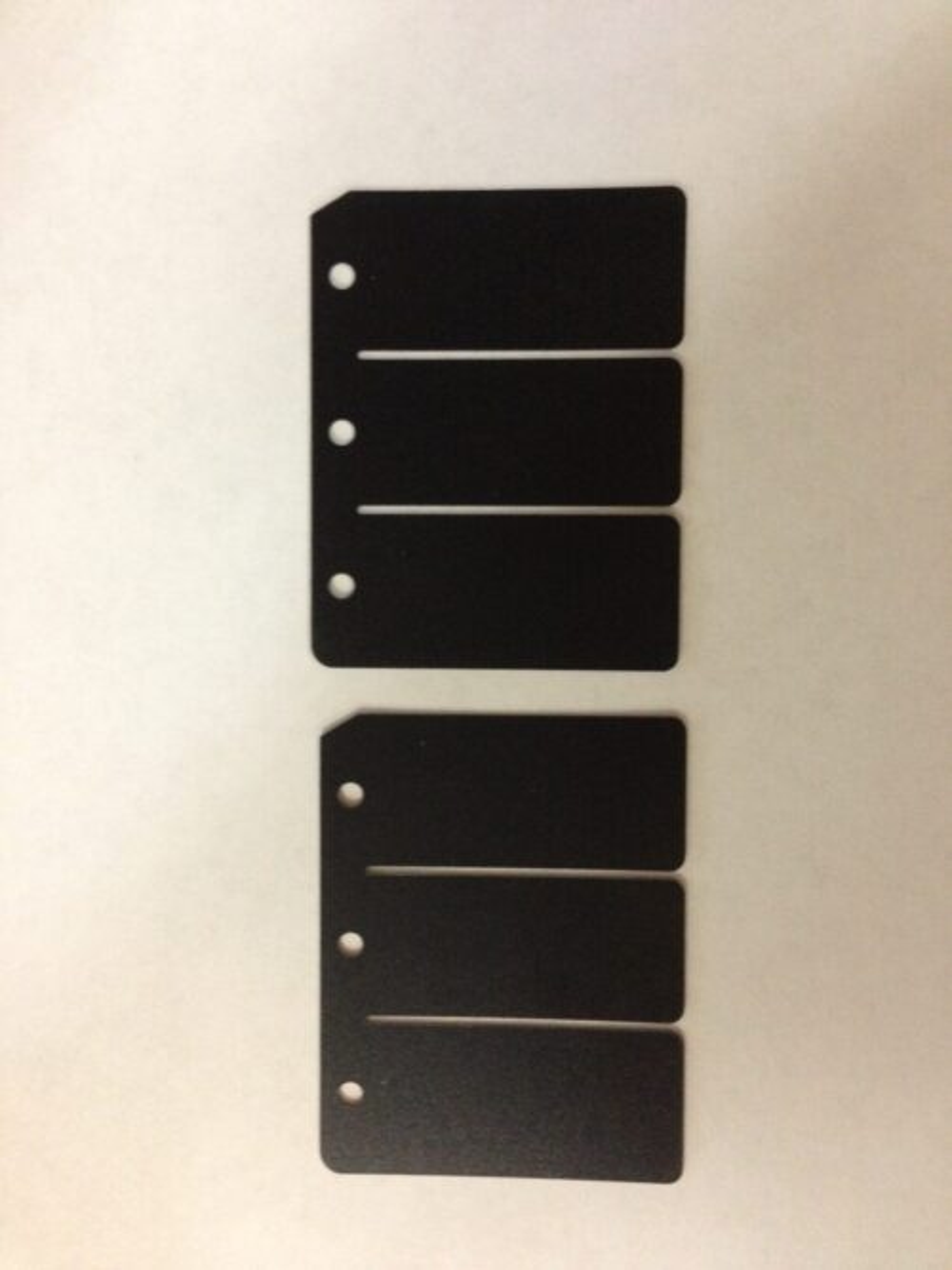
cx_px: 476
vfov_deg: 55.4
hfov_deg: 42.9
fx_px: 1210
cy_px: 635
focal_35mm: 33
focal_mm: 4.13
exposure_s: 1/20
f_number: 2.4
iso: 320
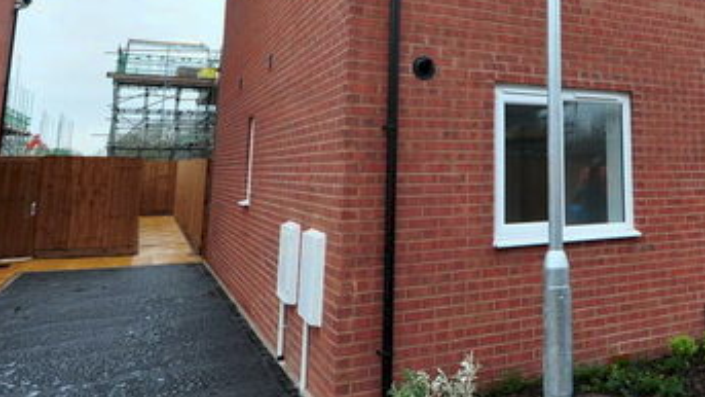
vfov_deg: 34.9
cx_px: 536
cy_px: 52
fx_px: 598
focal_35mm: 32
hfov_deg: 57.6
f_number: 8
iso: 400
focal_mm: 10
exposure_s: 1/80
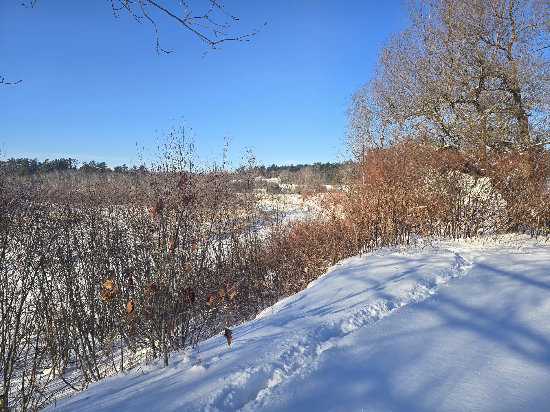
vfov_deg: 58.9
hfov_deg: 73.9
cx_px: 275
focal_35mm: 23
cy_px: 206
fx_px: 365
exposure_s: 1/507
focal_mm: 6.3
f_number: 1.7
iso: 12
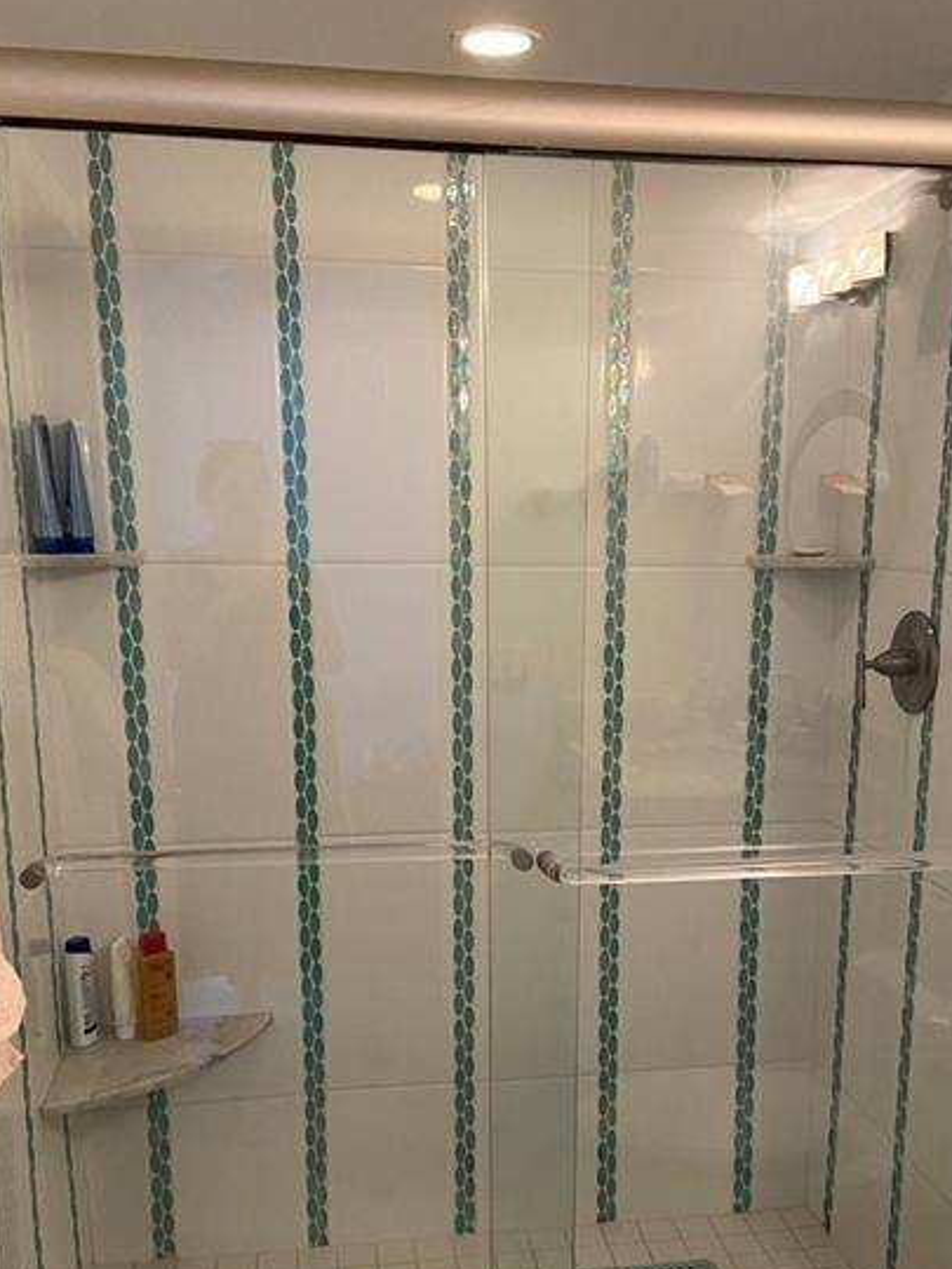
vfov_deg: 49.5
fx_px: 1357
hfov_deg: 38.6
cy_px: 813
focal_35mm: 37
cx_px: 557
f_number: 1.8
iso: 320
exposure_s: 1/60
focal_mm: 4.25
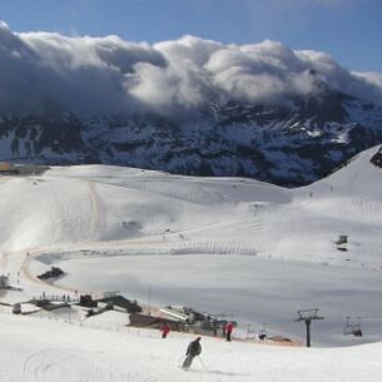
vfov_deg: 26.4
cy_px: 237
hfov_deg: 25.6
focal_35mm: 65
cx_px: 38
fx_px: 812
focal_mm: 5
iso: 64
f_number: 6.7
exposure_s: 1/750
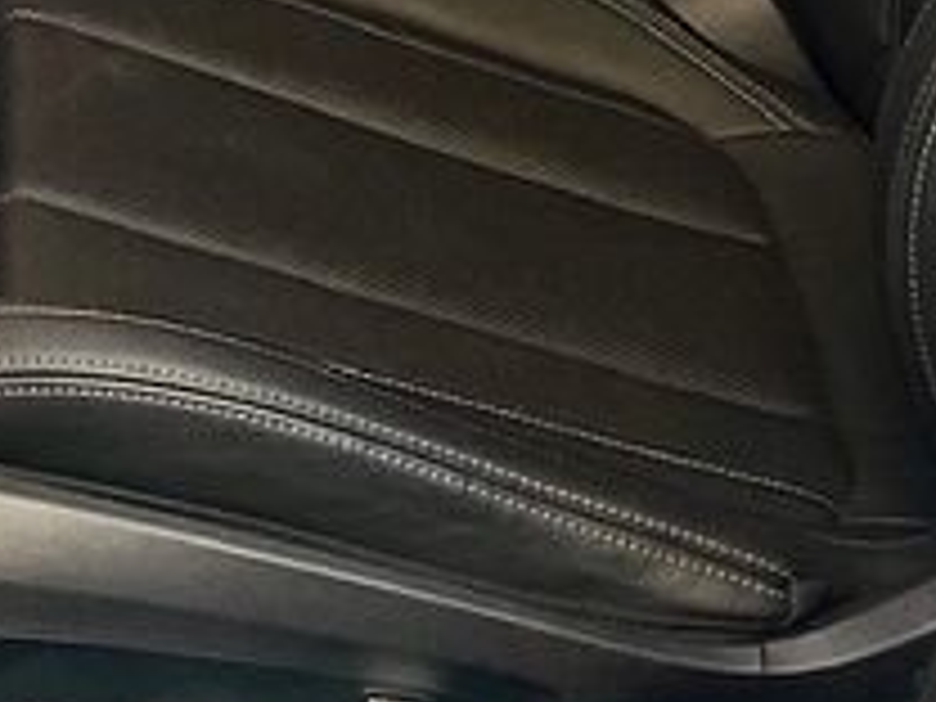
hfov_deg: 12.9
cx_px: -140
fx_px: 4056
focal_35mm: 150
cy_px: -594
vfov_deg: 9.4
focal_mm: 5.7
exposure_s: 1/115
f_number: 1.5
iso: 125
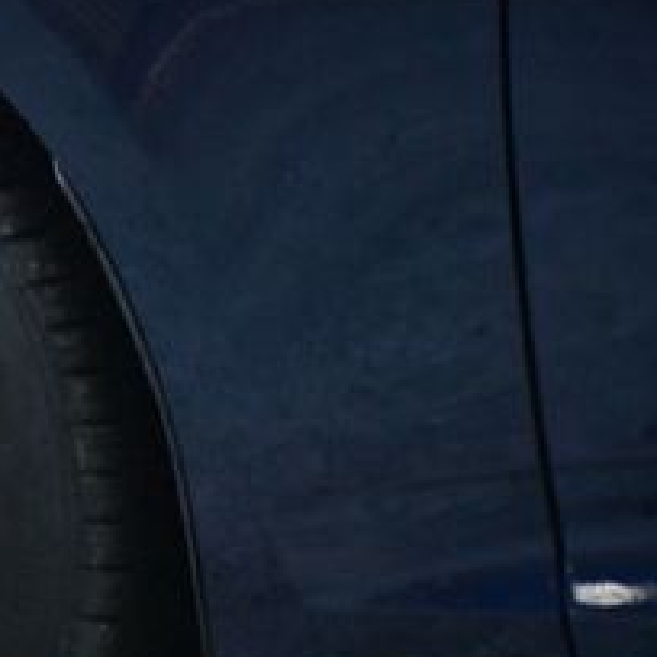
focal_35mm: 479
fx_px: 10286
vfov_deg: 3.7
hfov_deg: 3.6
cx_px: -316
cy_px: 409
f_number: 4.8
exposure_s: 1/60
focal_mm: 120
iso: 8000
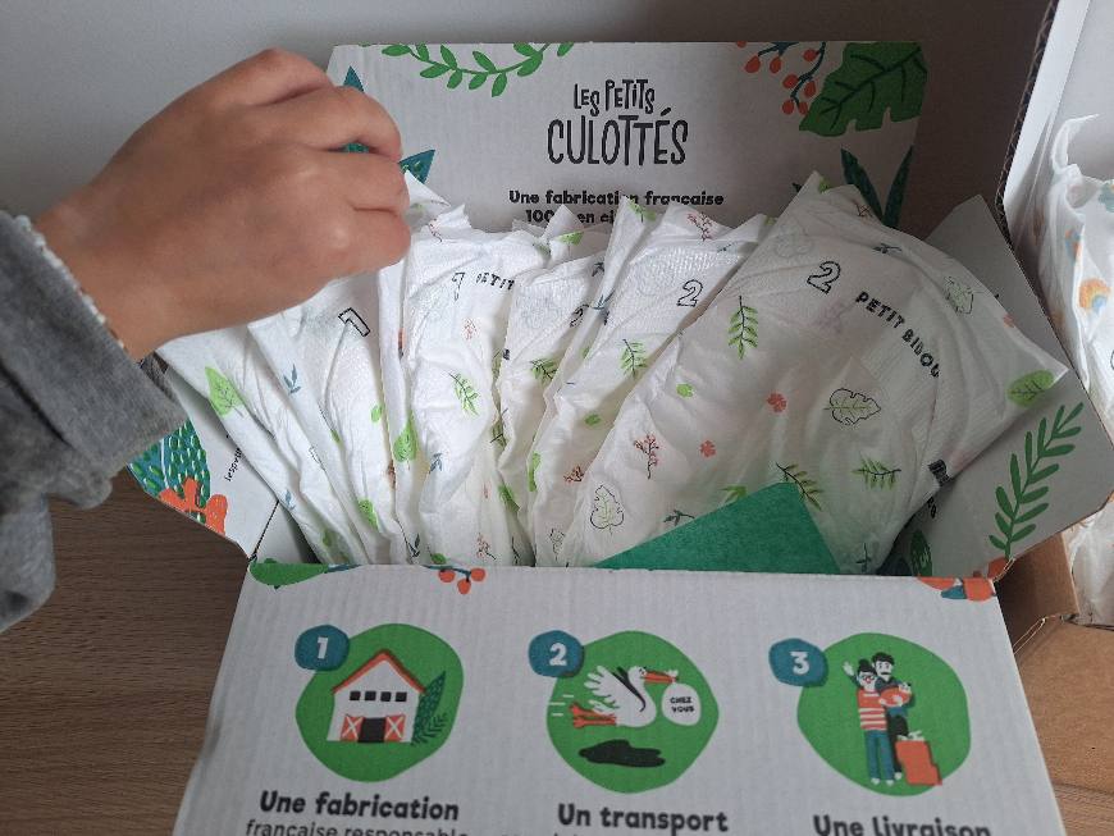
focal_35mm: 23
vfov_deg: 58.9
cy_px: 418
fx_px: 740
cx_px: 557
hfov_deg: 73.9
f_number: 1.8
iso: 80
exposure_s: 1/50
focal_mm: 5.54
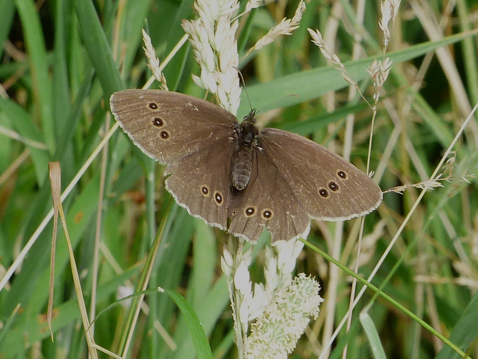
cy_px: 180
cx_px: 239
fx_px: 2695
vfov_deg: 7.6
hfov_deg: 10.1
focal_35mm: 195
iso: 160
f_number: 4.5
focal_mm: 35.1
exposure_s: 1/125
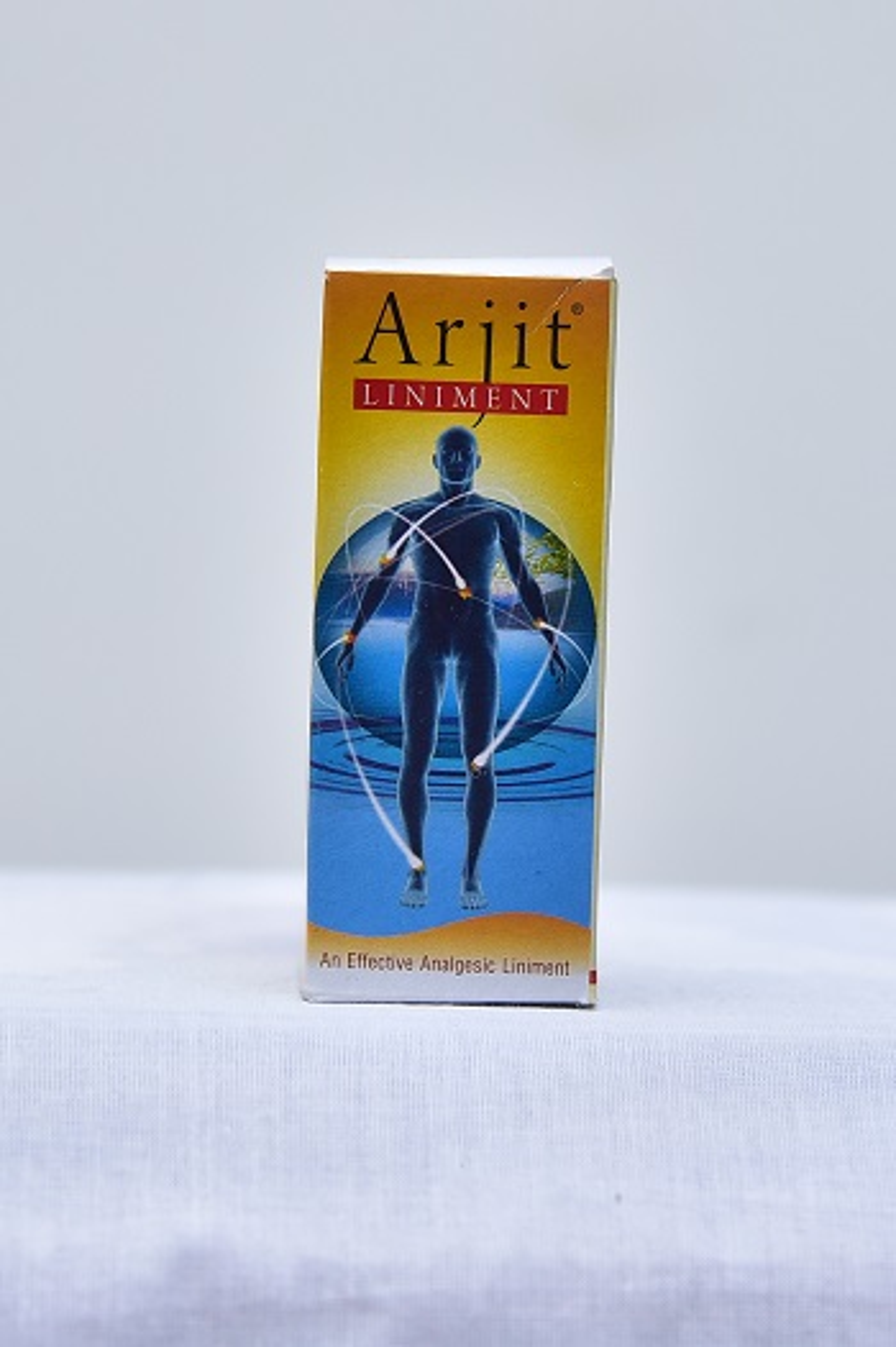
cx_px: 448
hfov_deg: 18.2
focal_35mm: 75
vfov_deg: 27.0
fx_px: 2803
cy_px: 674
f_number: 4
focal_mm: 75
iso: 1250
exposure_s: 1/125
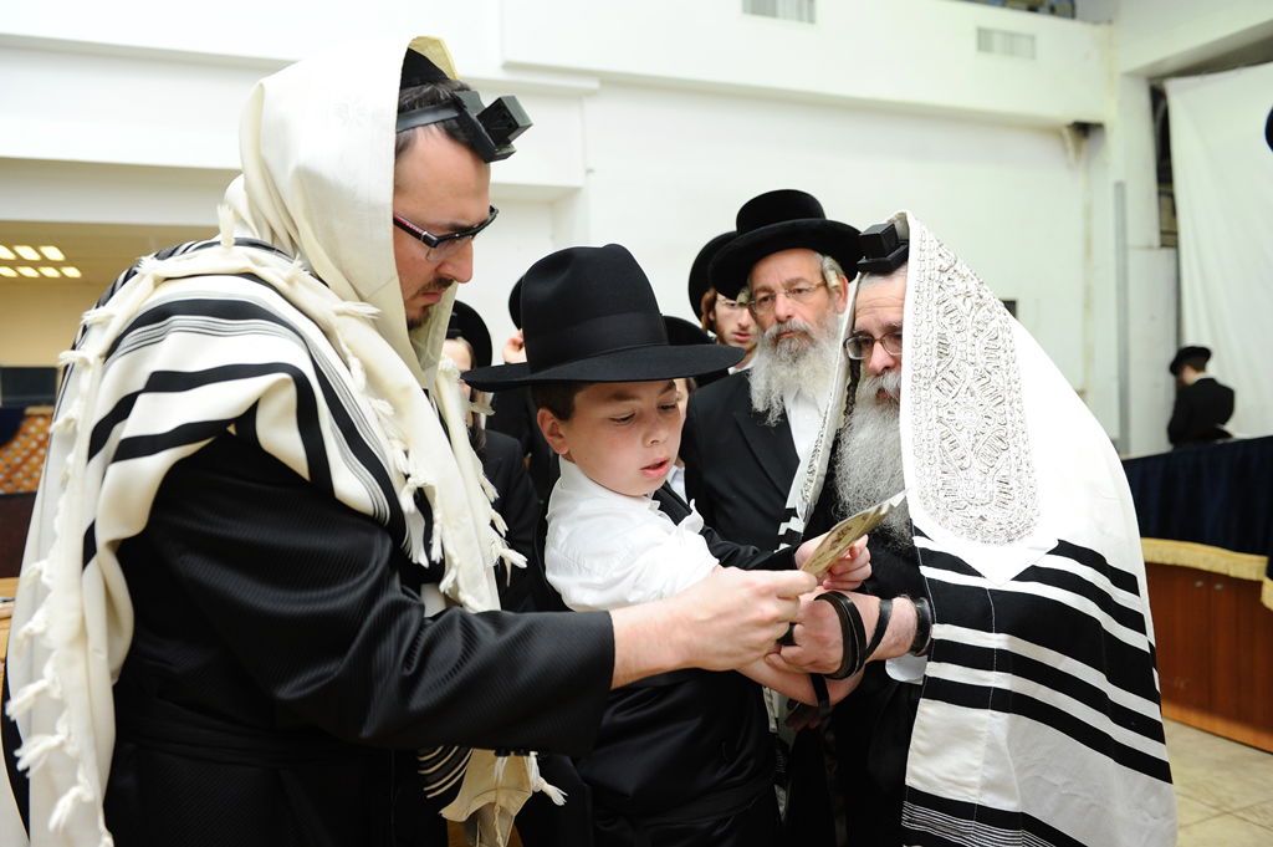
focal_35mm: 29
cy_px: 424
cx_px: 636
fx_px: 1025
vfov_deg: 44.9
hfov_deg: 63.7
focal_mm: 29
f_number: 3.5
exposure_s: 1/200
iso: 1000
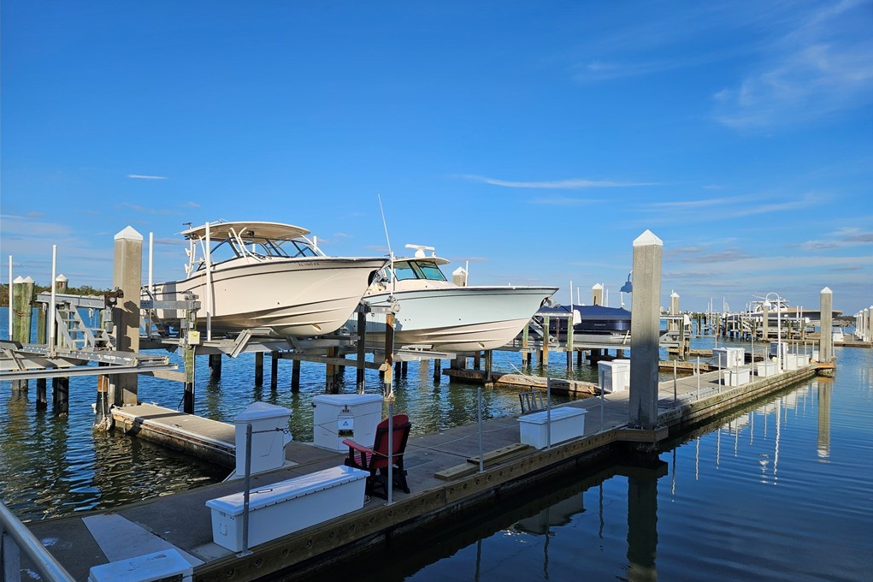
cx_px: 437
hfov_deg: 73.8
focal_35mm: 24
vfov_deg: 53.1
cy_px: 292
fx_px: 582
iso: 25
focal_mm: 5.4
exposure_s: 1/3034
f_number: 1.8
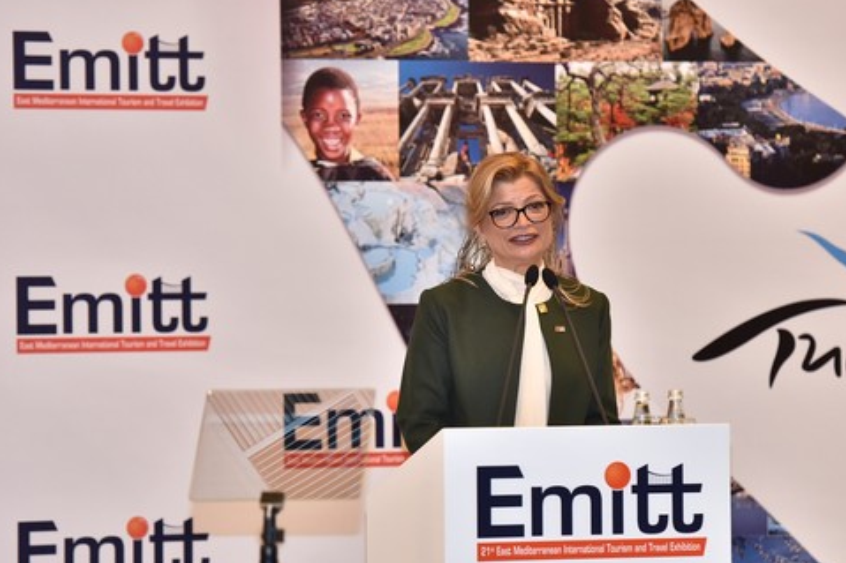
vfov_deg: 5.9
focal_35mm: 231
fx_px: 5426
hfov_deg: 8.9
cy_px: 290
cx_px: 540
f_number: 3.5
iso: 1250
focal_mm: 165
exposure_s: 1/125
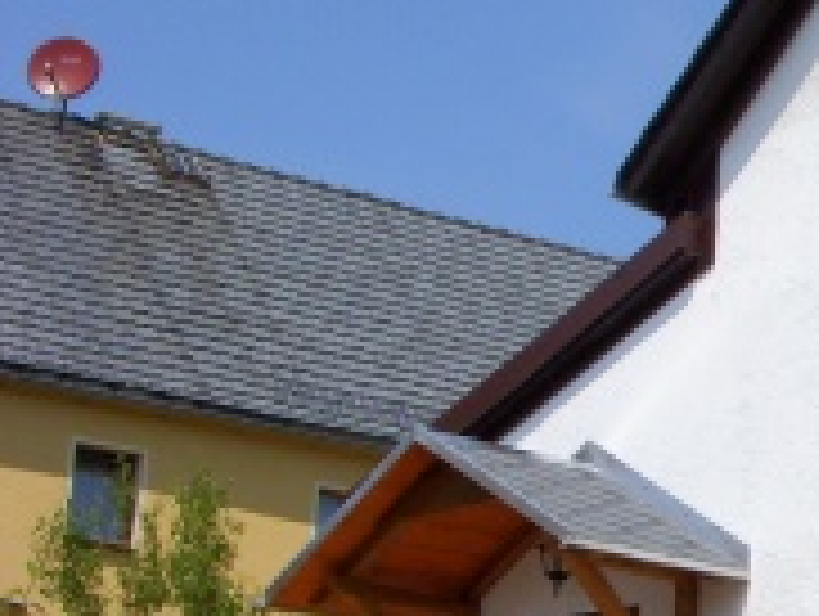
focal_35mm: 108
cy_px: 555
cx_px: 1152
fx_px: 2559
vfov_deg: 13.6
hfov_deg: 16.8
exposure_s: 1/916
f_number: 4.9
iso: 50
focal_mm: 6.3
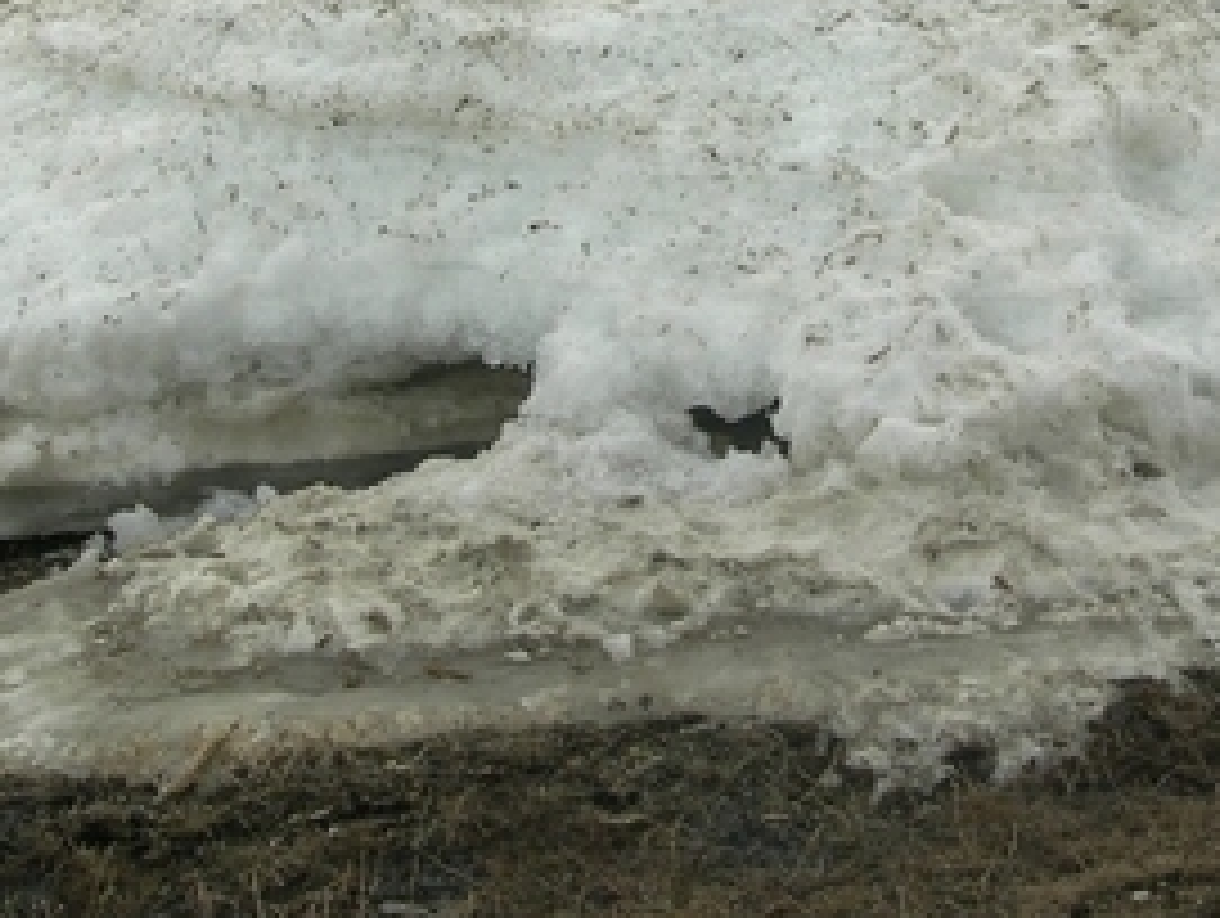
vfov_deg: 17.3
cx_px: 747
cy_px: 63
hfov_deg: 23.2
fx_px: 2964
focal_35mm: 84
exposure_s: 1/431
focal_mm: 7.8
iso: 50
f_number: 4.8
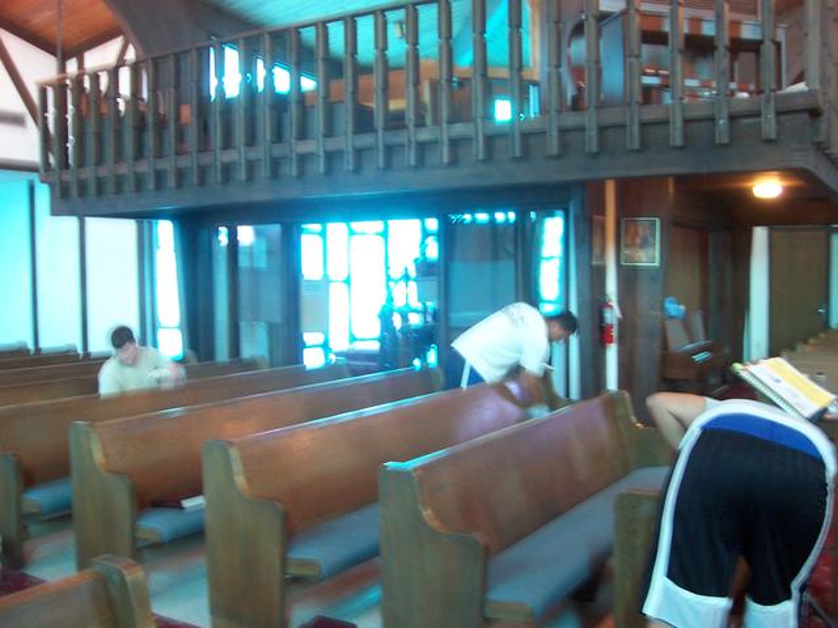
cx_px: 419
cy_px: 314
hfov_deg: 51.4
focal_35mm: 36
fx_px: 872
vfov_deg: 39.7
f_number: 3
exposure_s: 1/4
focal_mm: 6
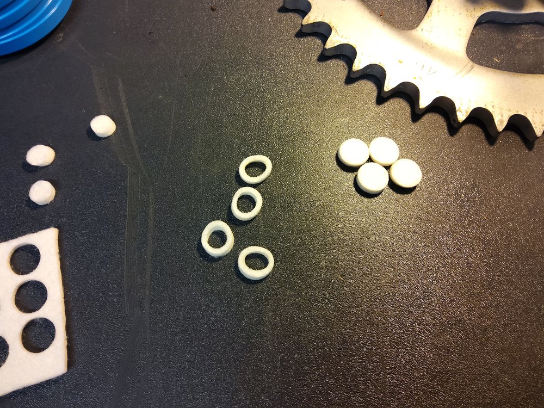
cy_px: 204
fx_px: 409
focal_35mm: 26
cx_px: 272
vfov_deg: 53.1
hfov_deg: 67.3
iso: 200
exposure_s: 1/33
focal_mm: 3.08
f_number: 2
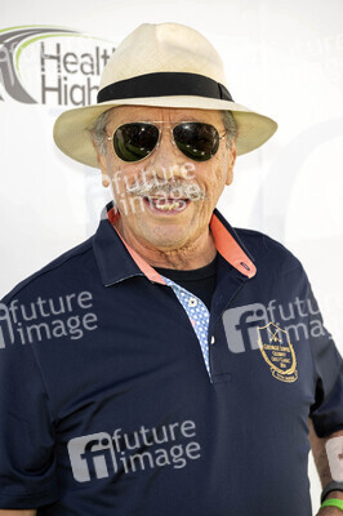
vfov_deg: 17.1
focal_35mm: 120
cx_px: 172
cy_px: 258
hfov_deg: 11.4
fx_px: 1718
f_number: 5.6
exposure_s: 1/200
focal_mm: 120
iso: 200
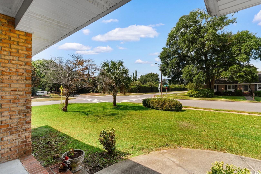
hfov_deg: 96.7
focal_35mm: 16
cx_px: 130
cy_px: 87
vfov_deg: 73.7
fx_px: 116
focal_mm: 11
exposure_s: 1/250
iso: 100
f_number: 8
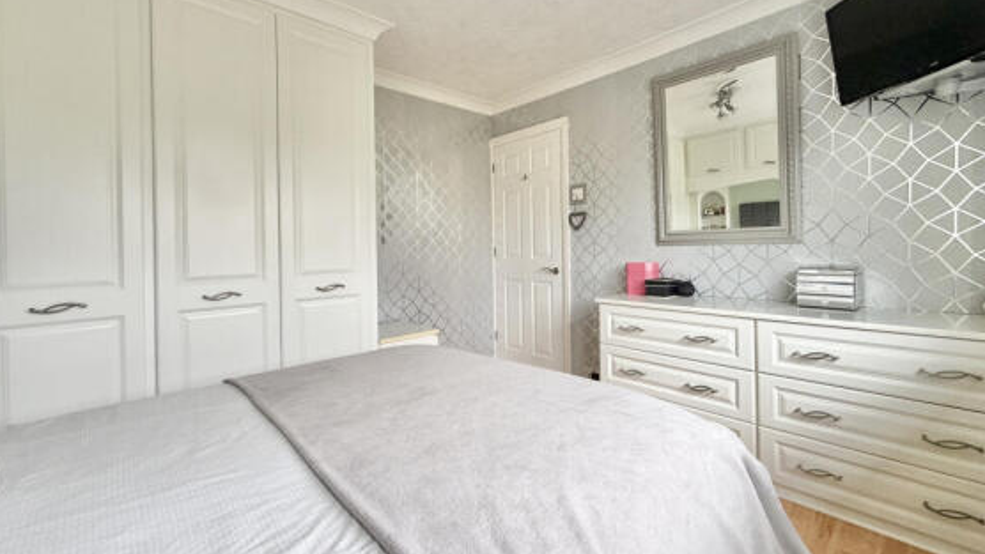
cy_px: 249
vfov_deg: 66.9
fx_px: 418
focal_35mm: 16
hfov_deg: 99.3
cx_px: 509
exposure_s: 1/95
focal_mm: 2.22
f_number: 2.2
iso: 320
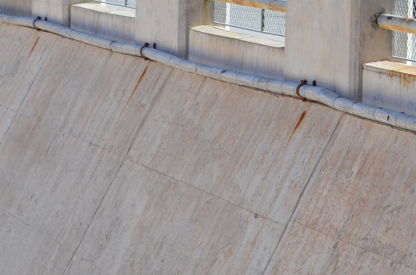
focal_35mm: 204
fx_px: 2353
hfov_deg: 9.9
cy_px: -41
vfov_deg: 6.7
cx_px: 506
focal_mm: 52
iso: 160
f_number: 8
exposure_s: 1/250
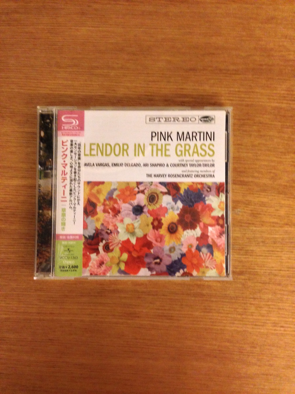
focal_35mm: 33
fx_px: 375
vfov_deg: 55.4
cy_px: 197
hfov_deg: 42.9
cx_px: 148
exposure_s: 1/17
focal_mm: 4.12
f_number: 2.4
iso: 400
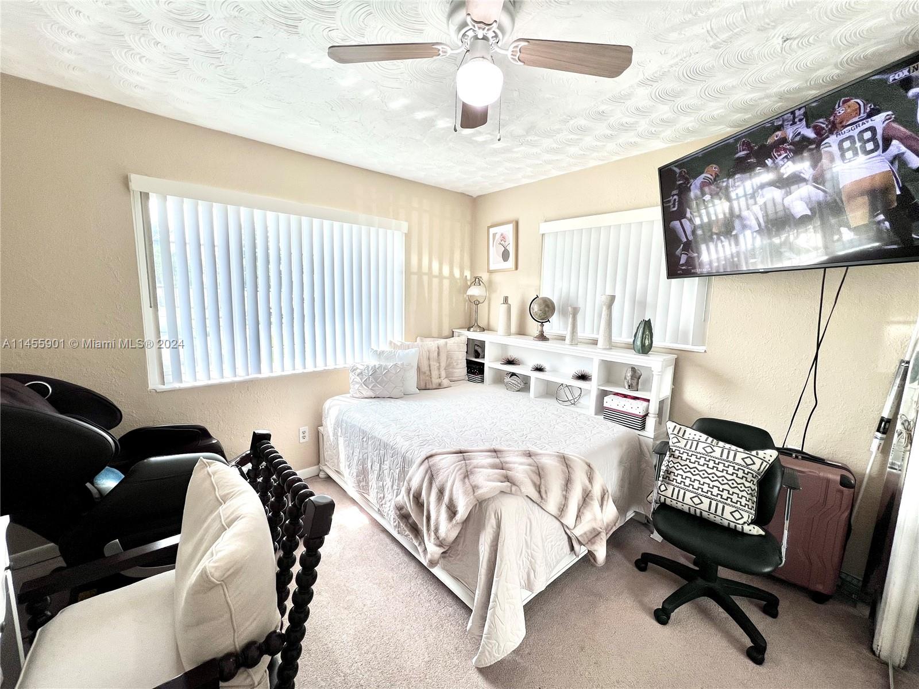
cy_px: 344
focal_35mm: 13
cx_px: 460
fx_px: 345
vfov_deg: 89.9
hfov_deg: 106.2
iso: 32
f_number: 1.8
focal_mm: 1.57
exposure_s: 1/184
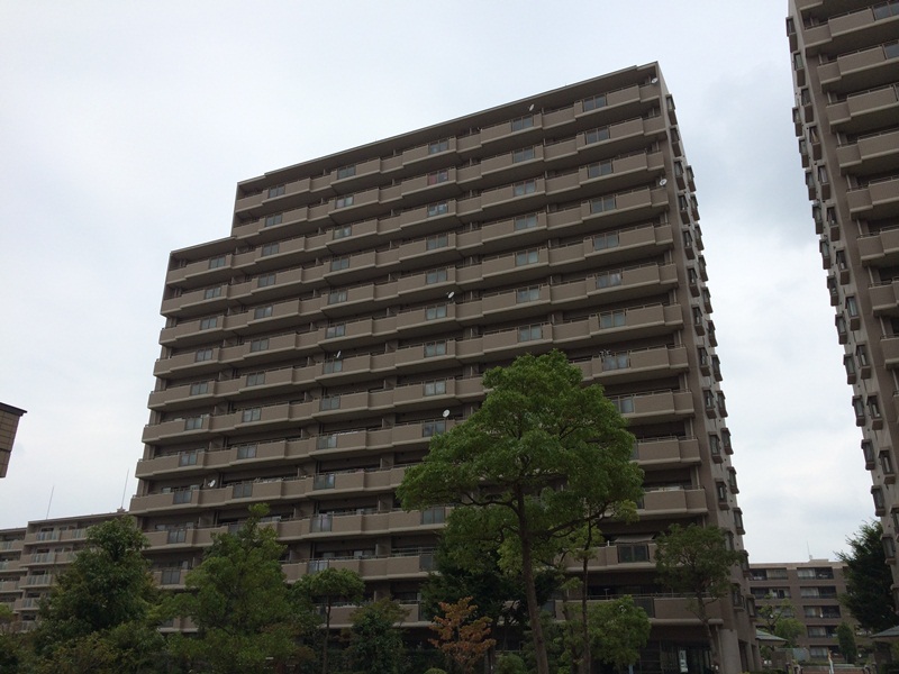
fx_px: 779
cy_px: 337
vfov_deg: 46.8
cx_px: 450
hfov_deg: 60.0
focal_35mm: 30
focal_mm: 4.12
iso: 32
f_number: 2.2
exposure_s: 1/1368
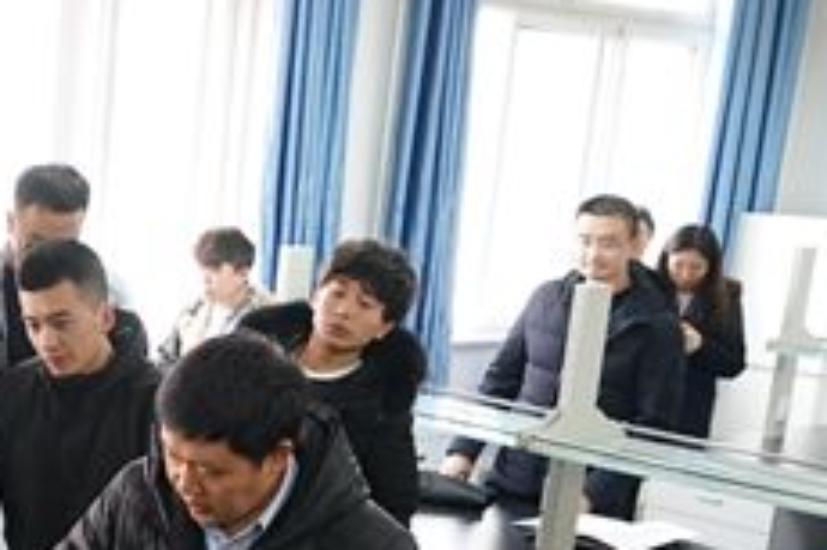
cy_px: 536
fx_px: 1676
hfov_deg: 26.0
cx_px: -40
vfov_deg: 18.2
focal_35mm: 73
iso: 3200
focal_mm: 28
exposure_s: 1/60
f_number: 5.6
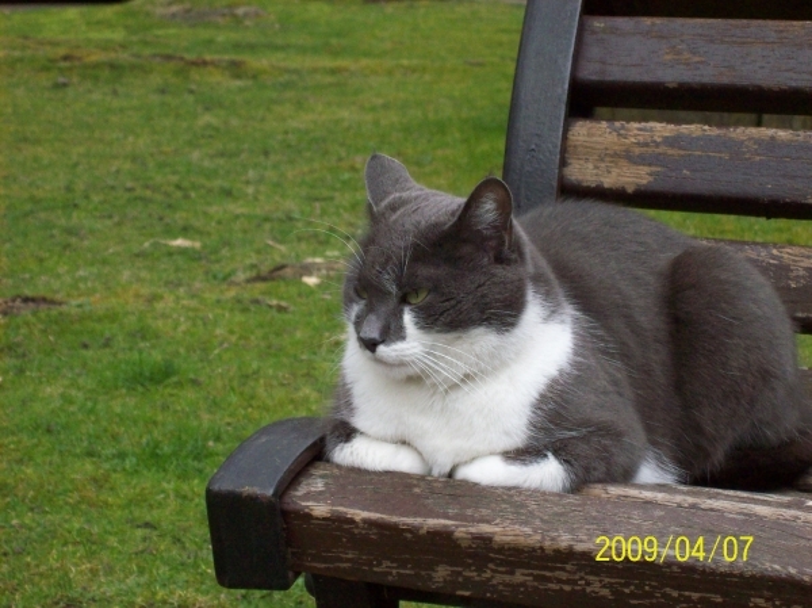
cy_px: 304
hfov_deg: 18.2
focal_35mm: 108
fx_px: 2531
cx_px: 406
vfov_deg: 13.7
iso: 200
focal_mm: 18
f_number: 4.8
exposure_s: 1/128
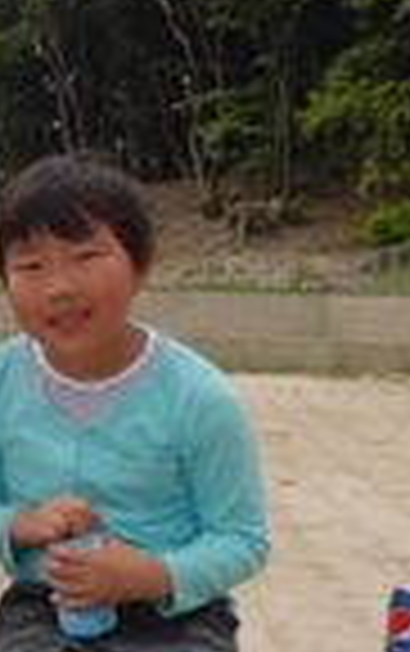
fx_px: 1355
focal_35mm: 76
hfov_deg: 15.6
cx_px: -234
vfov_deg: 26.8
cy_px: 468
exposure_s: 1/200
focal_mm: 4.7
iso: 64
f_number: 7.9
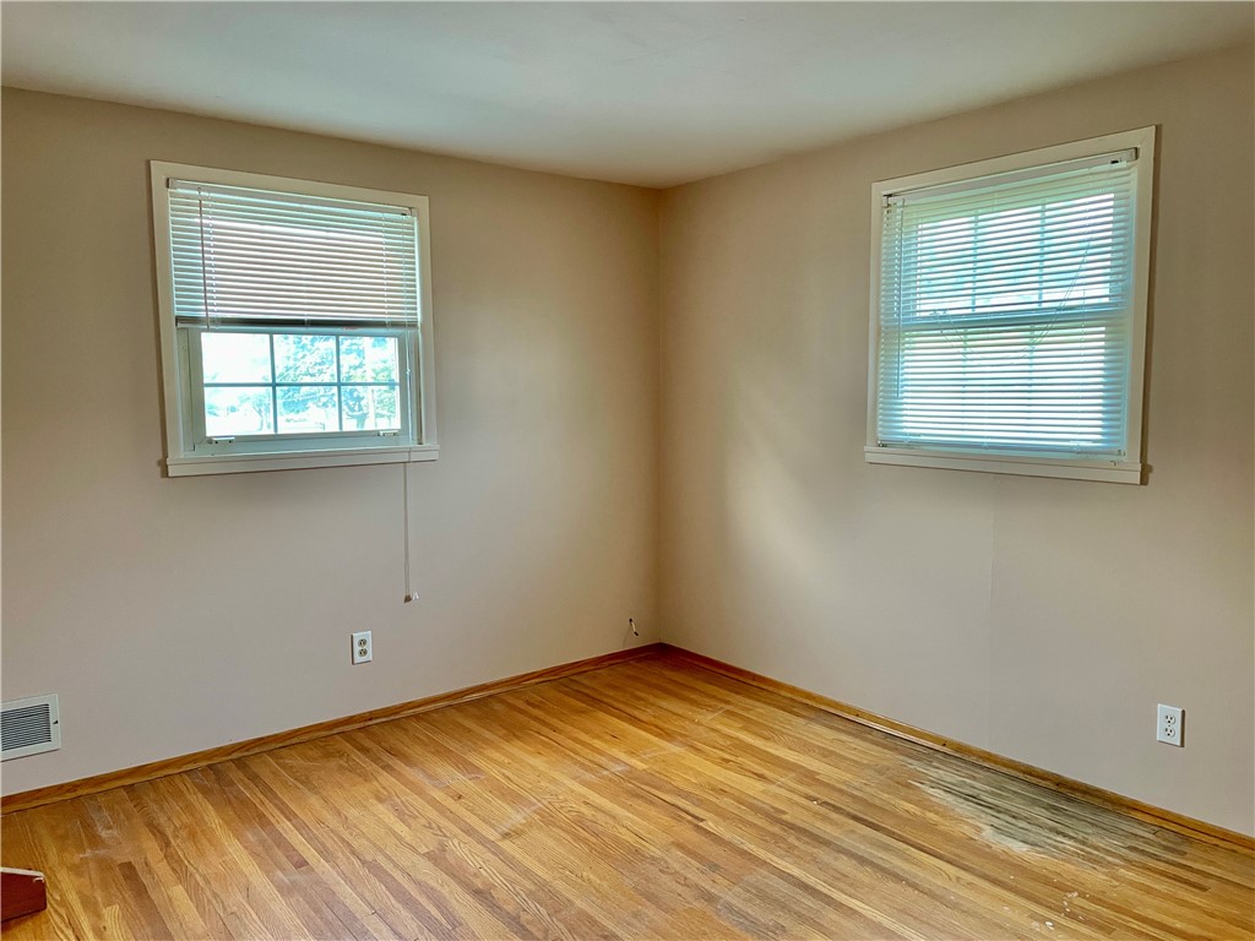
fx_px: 943
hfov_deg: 67.3
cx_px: 628
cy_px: 470
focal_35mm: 26
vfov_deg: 53.1
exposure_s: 1/68
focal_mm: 4.2
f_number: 1.6
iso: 125
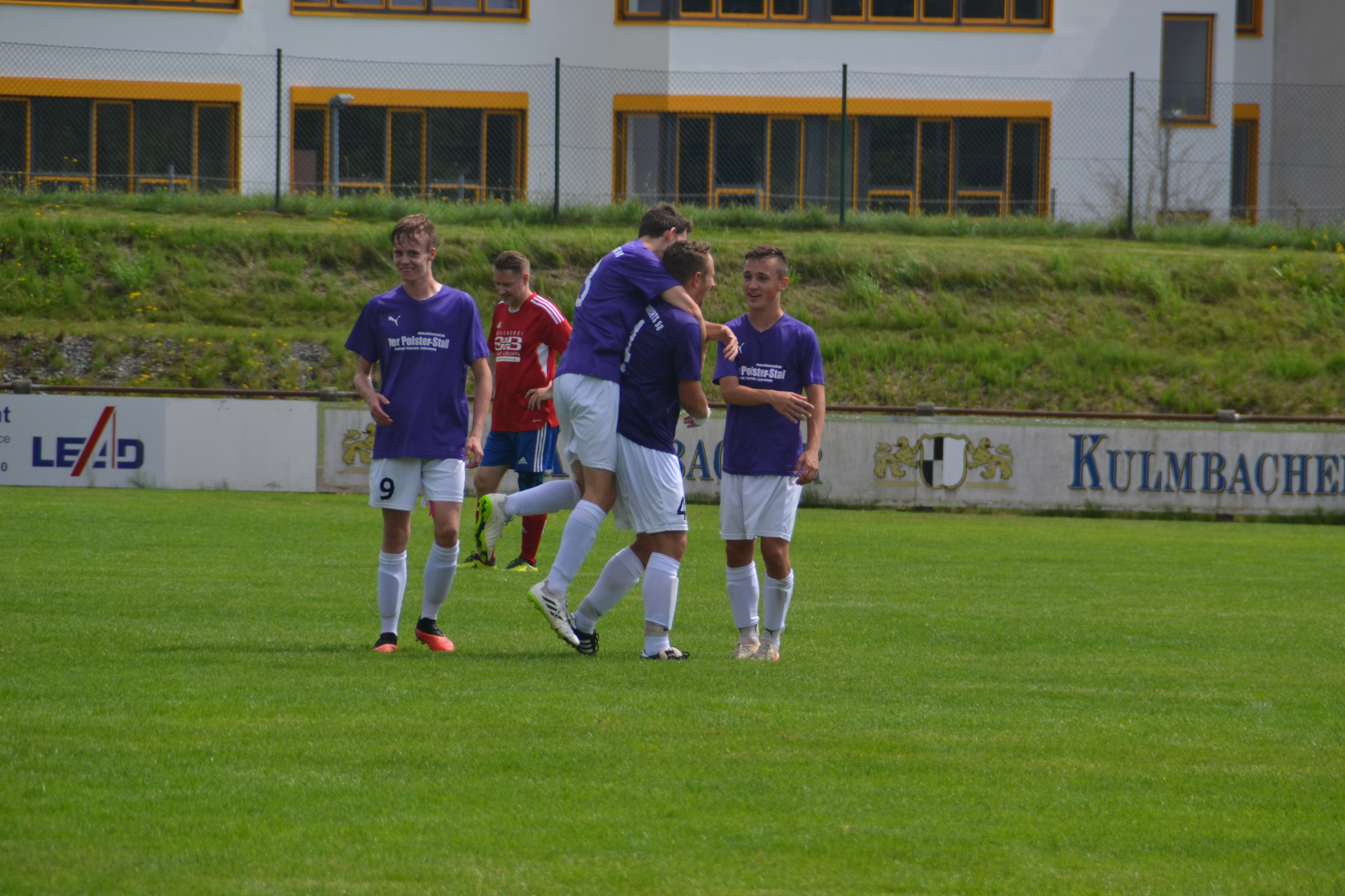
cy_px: 448
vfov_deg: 4.6
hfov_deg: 6.9
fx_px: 11207
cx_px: 672
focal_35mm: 300
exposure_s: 1/1000
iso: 400
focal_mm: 200
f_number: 6.3
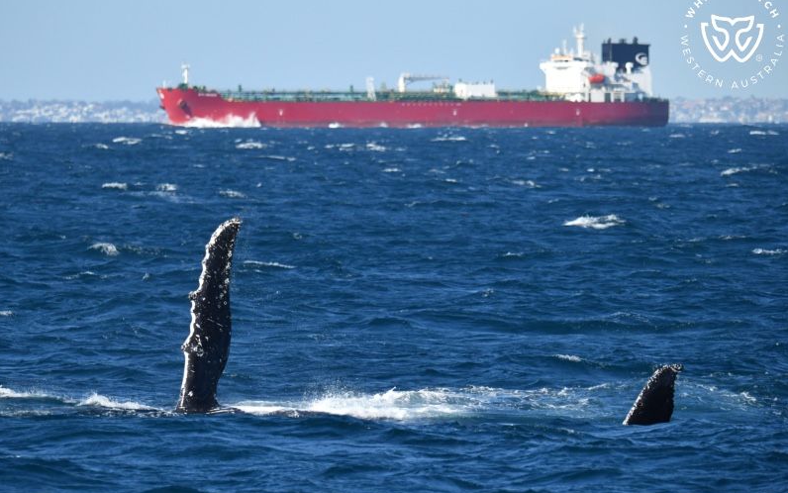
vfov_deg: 3.8
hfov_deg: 6.0
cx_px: 394
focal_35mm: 348
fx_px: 7476
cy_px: 246
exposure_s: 1/8000
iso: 1250
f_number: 6
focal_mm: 340
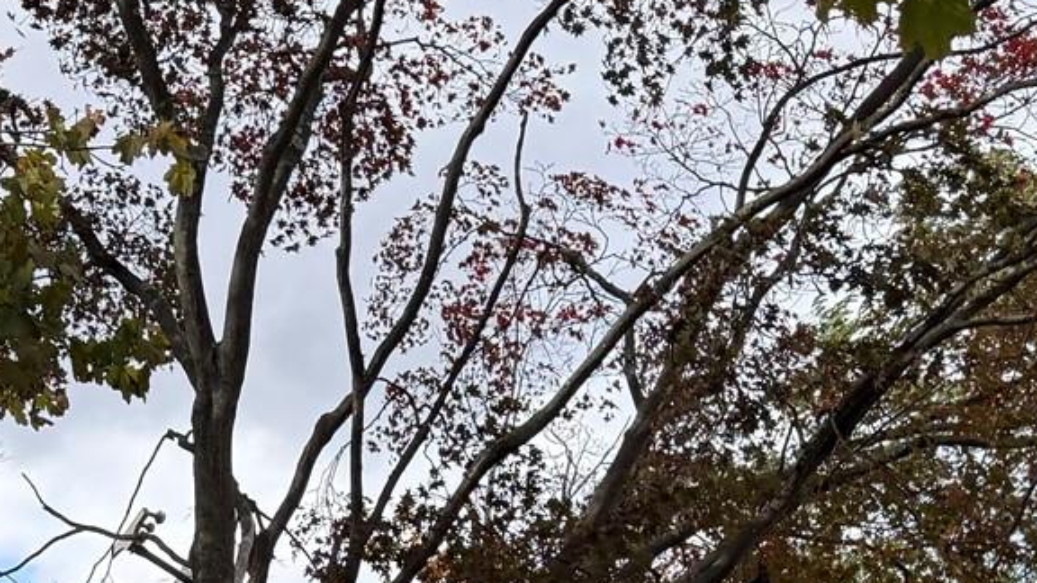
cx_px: 248
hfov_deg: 22.7
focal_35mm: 93
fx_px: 2557
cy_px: 1153
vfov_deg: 11.7
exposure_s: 1/1211
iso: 100
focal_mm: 6.76
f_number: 1.78
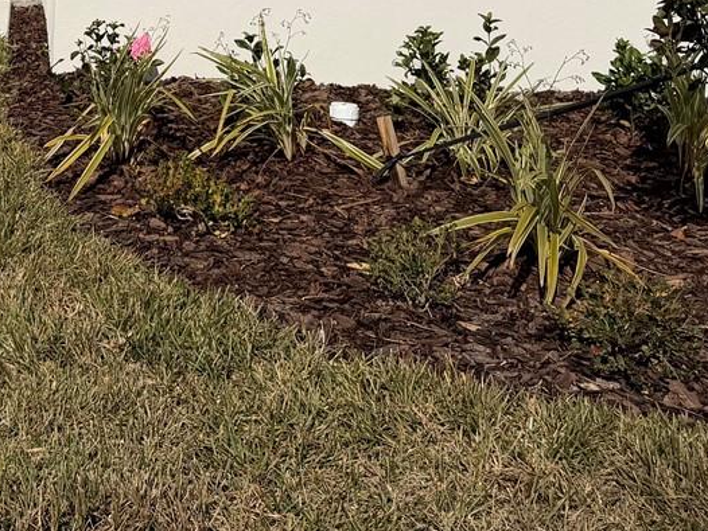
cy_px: -251
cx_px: 4
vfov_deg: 18.1
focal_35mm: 73
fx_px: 1494
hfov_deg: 25.4
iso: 80
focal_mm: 6.76
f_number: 1.78
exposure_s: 1/11905
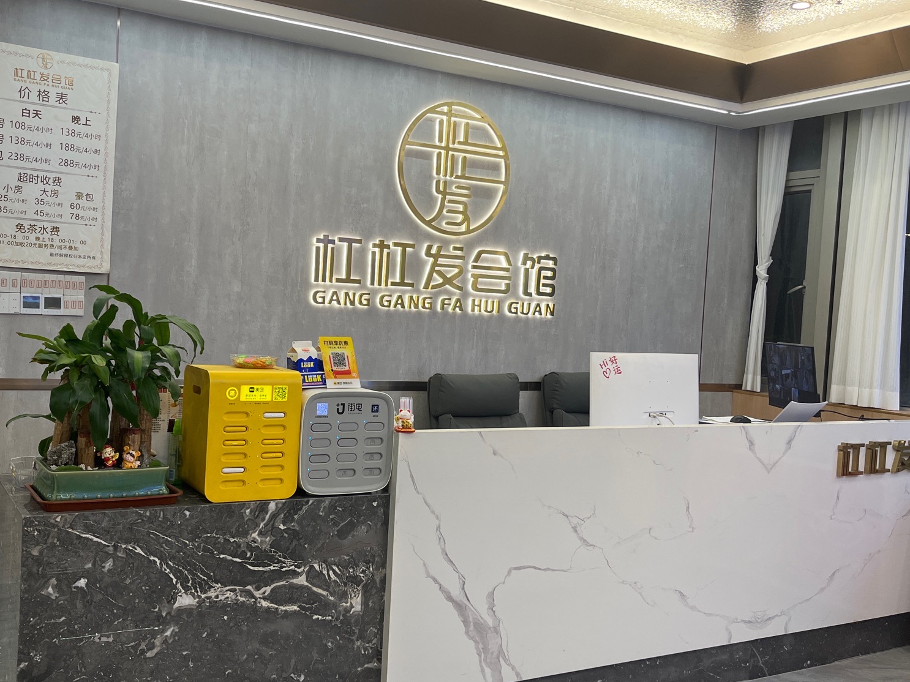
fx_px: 920
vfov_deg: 40.7
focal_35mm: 35
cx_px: 363
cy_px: 341
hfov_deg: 52.3
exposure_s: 1/100
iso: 64
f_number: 1.6
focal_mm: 5.1
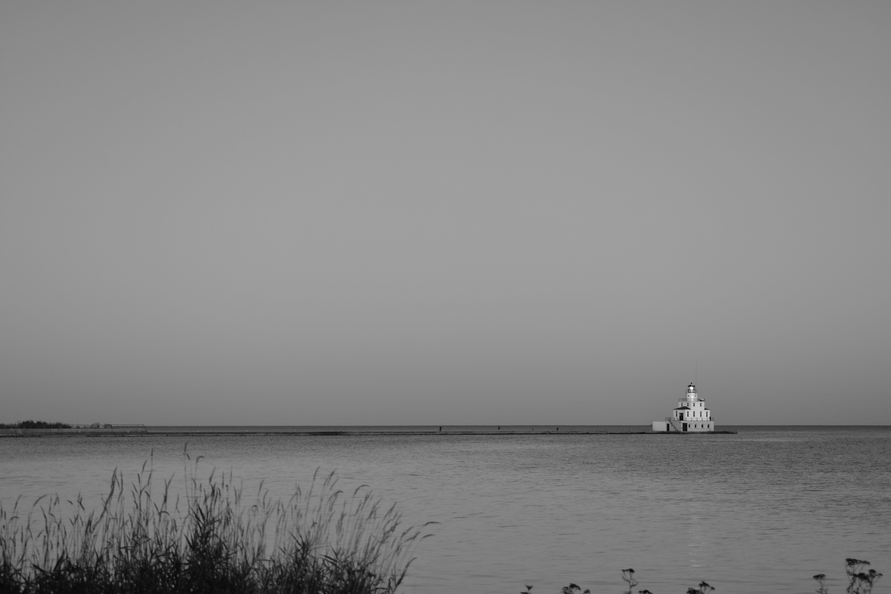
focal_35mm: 82
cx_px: 446
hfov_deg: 24.8
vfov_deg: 16.7
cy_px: 297
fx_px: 2029
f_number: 5.6
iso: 125
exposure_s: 1/400
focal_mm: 55
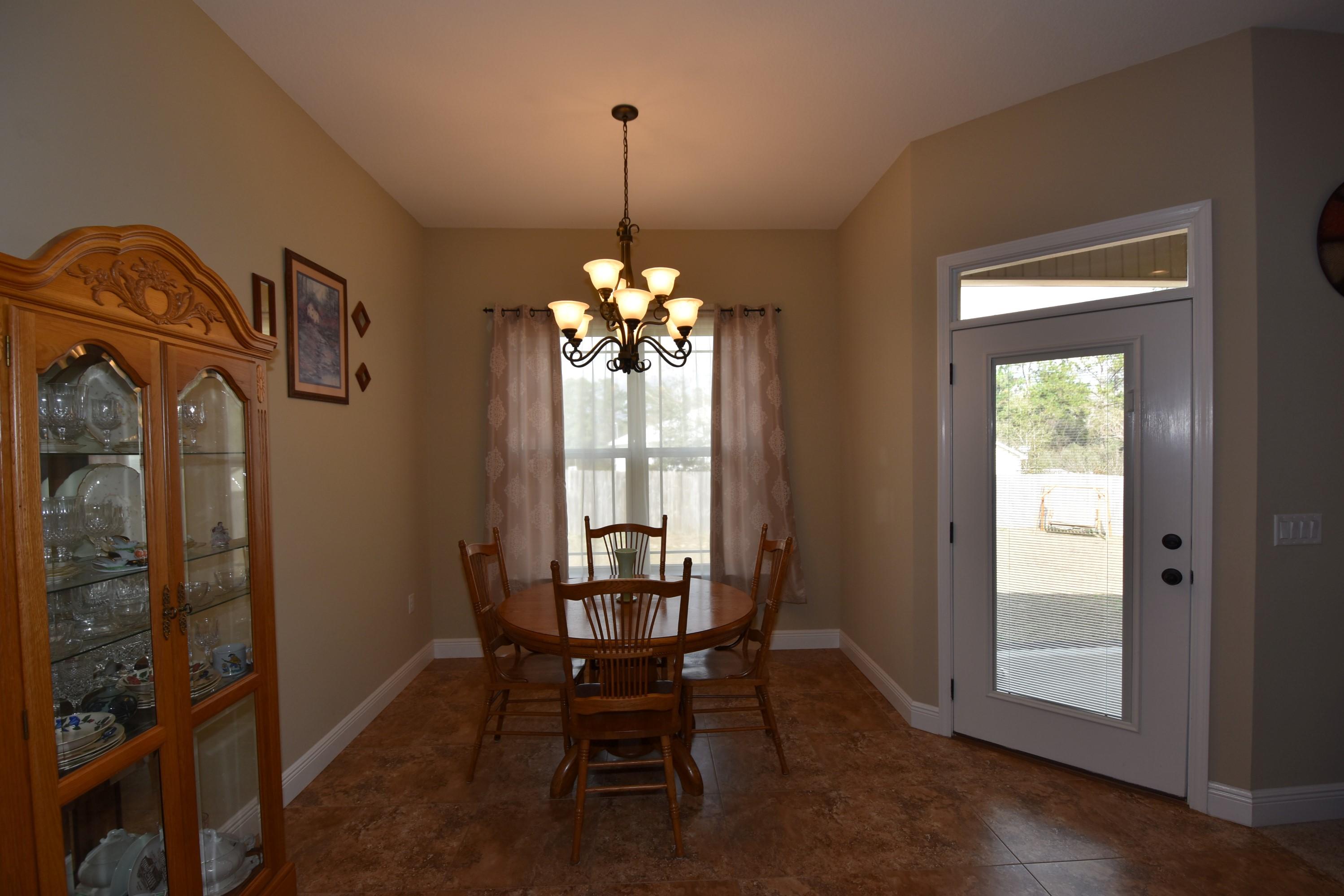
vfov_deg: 77.4
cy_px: 448
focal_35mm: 15
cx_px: 672
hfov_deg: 100.4
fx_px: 560
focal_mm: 10
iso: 180
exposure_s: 1/125
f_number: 5.6
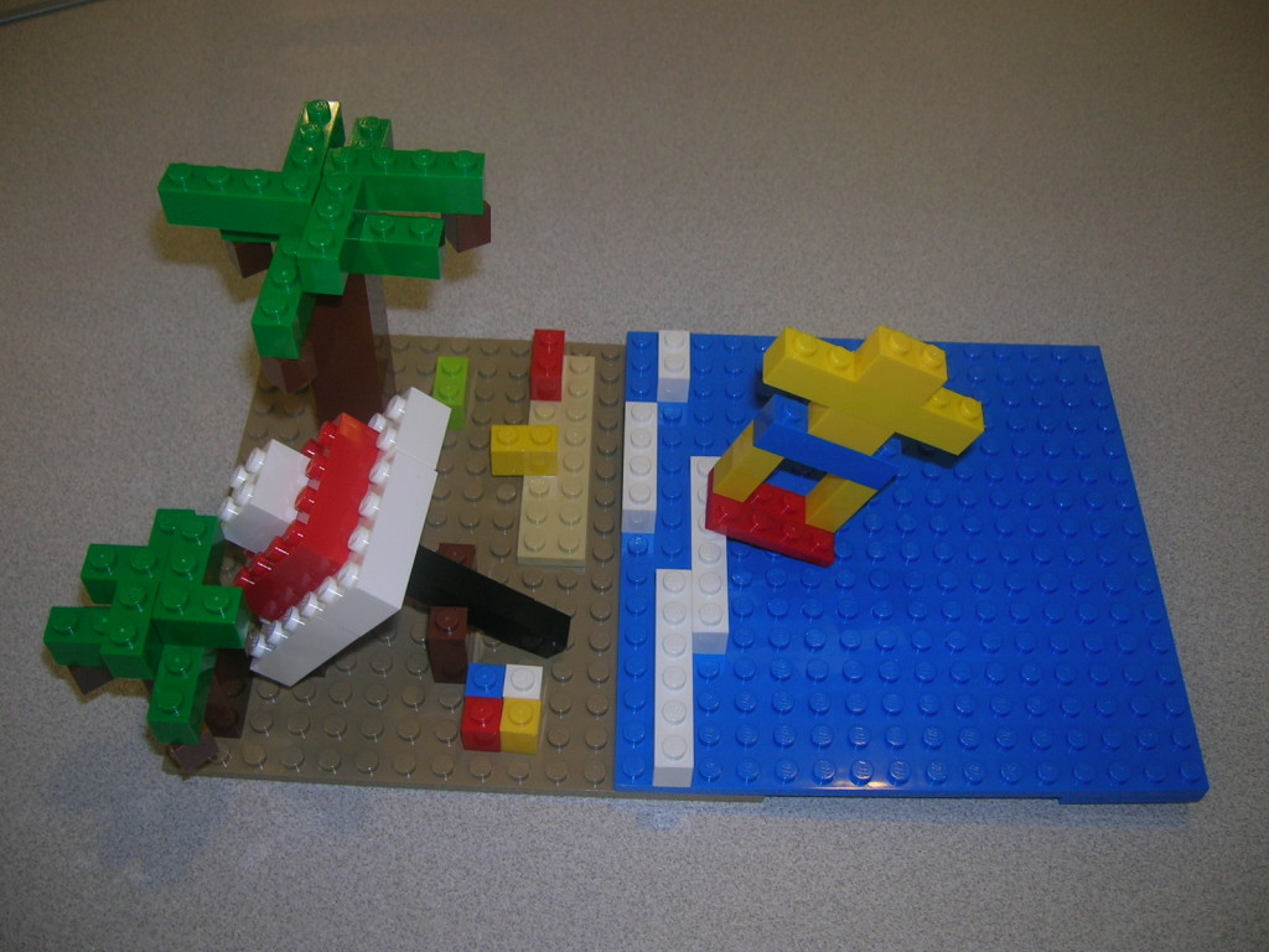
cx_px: 634
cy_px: 476
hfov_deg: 54.0
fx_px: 1246
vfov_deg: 41.8
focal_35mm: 34
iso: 50
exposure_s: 1/60.1
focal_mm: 5.7
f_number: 2.9
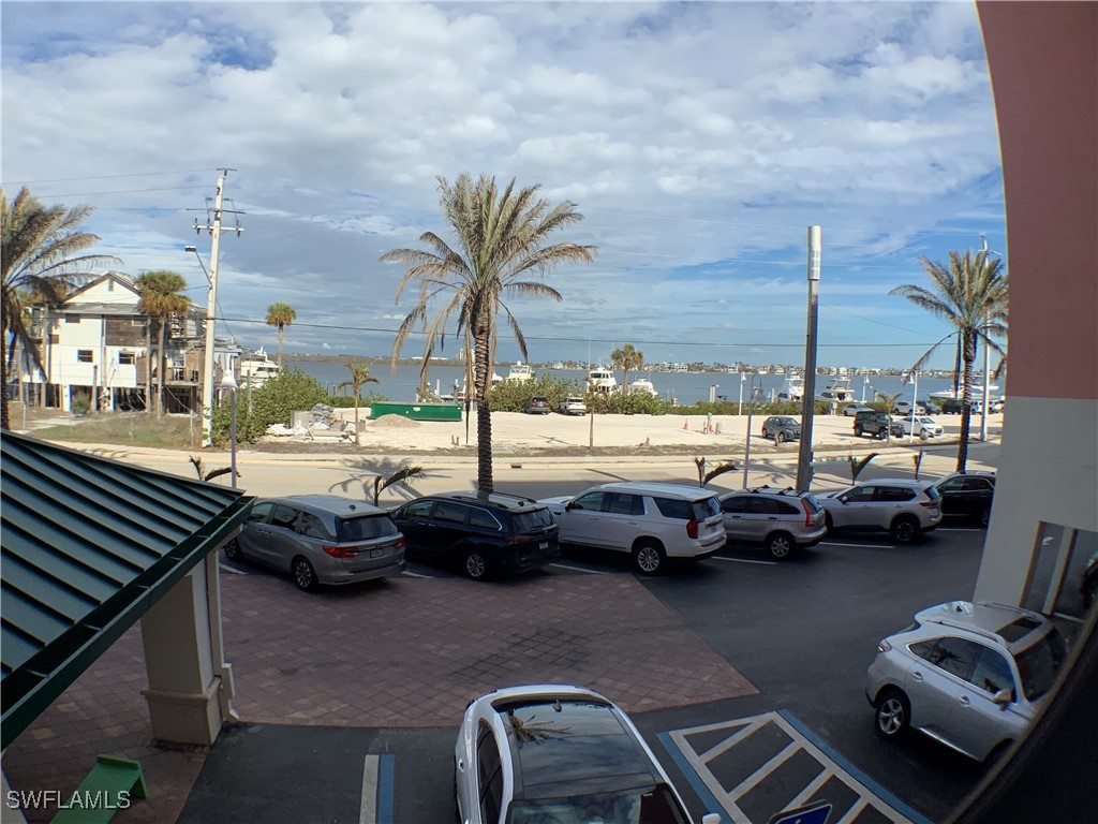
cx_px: 549
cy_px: 412
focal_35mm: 29
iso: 16
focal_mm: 3
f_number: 1.8
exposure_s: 1/2667
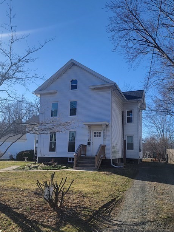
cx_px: 85
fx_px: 201
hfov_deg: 46.8
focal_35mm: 30
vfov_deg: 59.8
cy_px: 126
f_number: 1.8
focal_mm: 6.7
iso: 16
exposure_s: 1/750
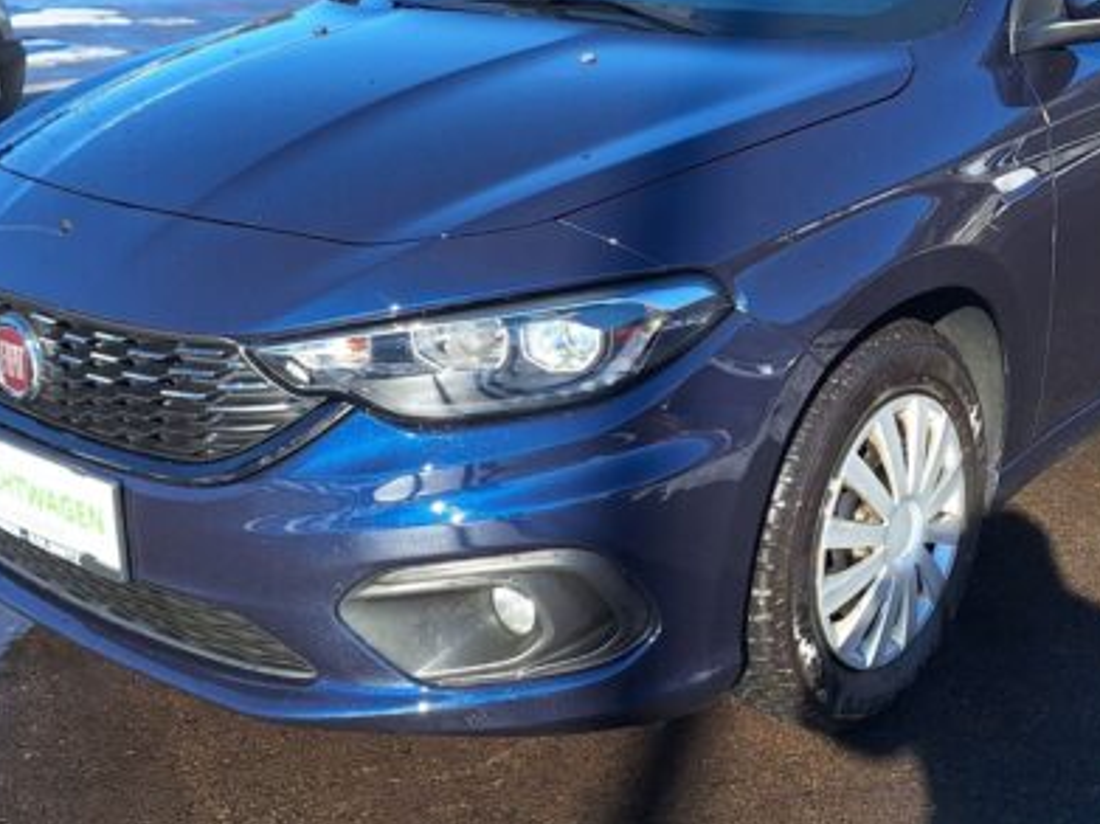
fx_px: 1493
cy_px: 252
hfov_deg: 40.3
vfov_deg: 30.6
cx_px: 641
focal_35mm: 47
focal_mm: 5.54
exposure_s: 1/1381
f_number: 1.8
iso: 40
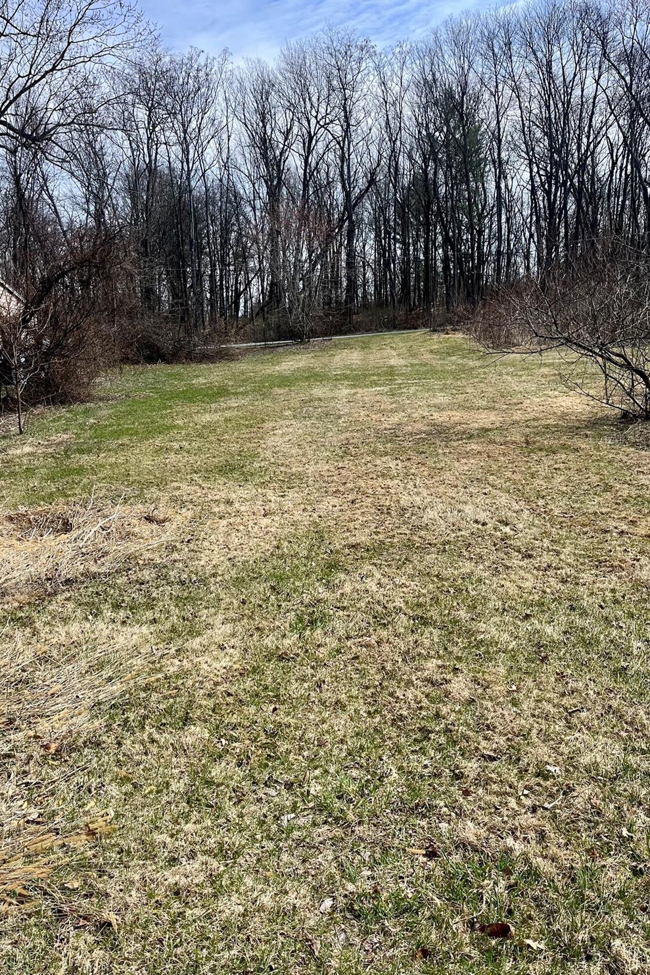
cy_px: 502
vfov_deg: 65.5
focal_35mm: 28
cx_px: 333
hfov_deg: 46.4
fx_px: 758
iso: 50
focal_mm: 5.1
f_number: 1.6
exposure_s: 1/2268
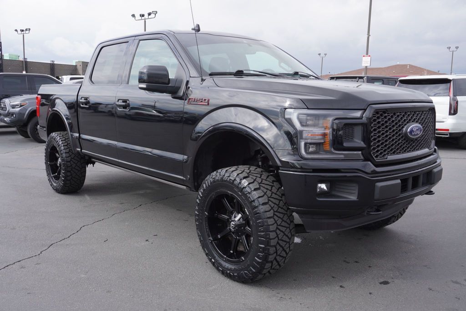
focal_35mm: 32
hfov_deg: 59.5
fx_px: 408
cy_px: 156
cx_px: 233
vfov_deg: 41.8
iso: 100
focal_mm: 21
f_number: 7.1
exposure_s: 1/200
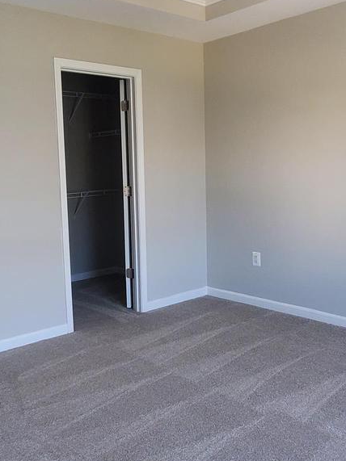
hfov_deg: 40.6
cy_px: 227
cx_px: 154
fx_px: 467
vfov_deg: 52.6
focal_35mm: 35
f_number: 2.2
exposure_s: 1/60
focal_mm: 1.8
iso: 160
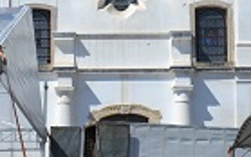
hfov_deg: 14.5
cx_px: -54
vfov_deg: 9.4
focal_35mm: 139
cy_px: 119
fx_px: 951
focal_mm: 18
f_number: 9
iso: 100
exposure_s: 1/320
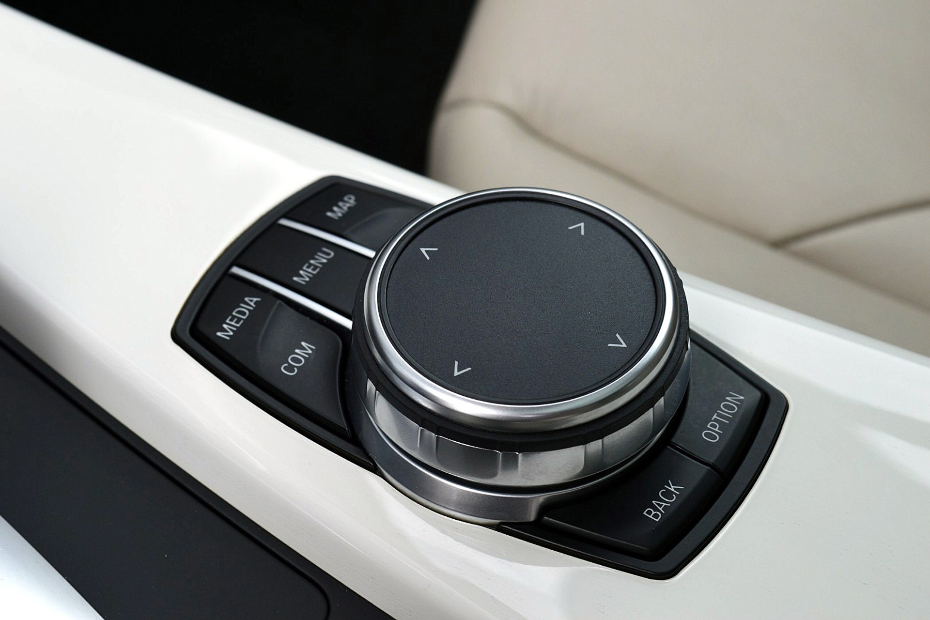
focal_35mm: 72
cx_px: 465
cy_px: 310
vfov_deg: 18.9
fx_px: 1860
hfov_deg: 28.1
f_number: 9
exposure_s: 1/125
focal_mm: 48
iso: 400
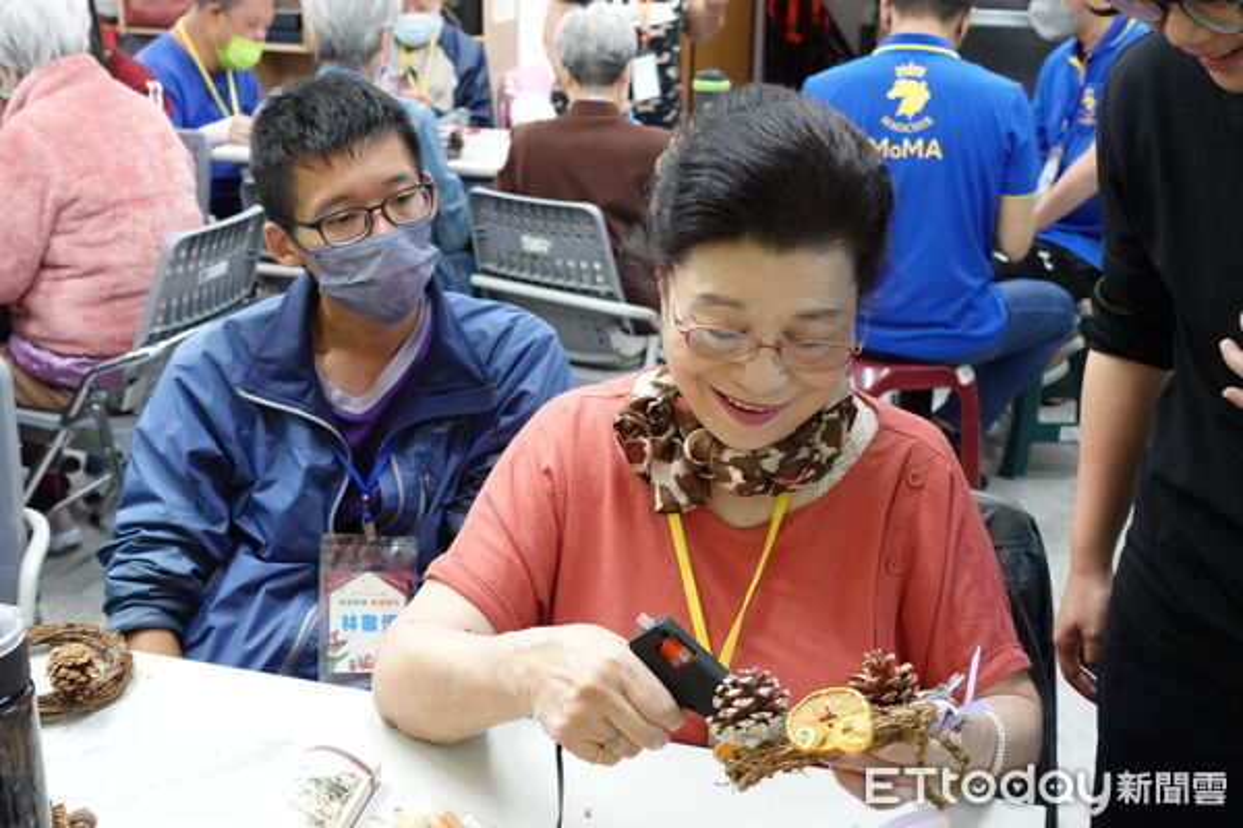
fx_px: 1623
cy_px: 414
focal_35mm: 47
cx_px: 622
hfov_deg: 41.9
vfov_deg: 28.6
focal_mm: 17.59
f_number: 2.8
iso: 1600
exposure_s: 1/50
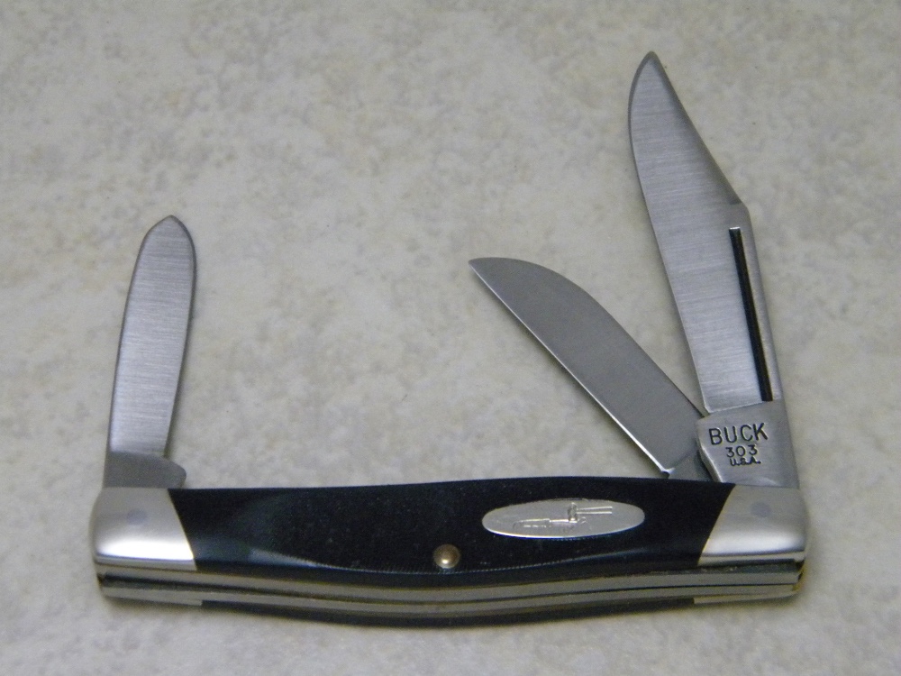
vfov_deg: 14.1
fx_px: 2733
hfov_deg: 18.7
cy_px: 338
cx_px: 450
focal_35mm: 105
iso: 800
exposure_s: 1/54.8
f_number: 4.7
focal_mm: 19
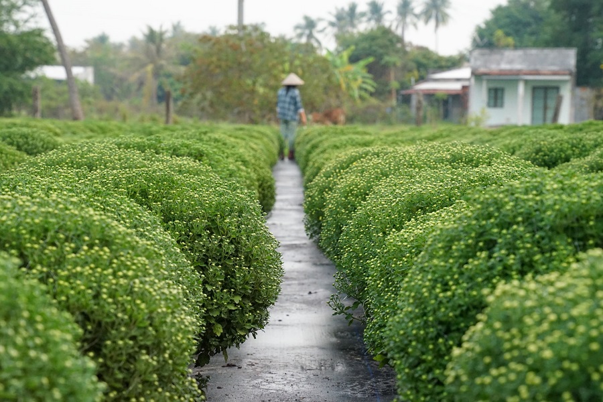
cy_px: 201
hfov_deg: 17.5
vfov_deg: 11.7
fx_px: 1960
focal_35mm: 117
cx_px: 302
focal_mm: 117
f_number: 13
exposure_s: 1/640
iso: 5000
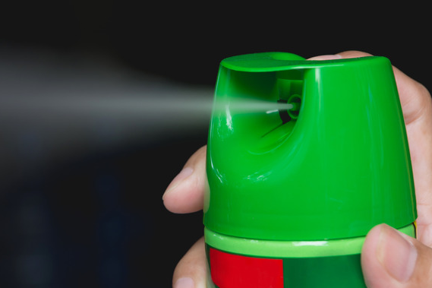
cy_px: 147
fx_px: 1727
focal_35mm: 144
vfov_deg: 9.5
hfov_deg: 14.3
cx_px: 201
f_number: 5.6
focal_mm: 70
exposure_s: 1/45
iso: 400
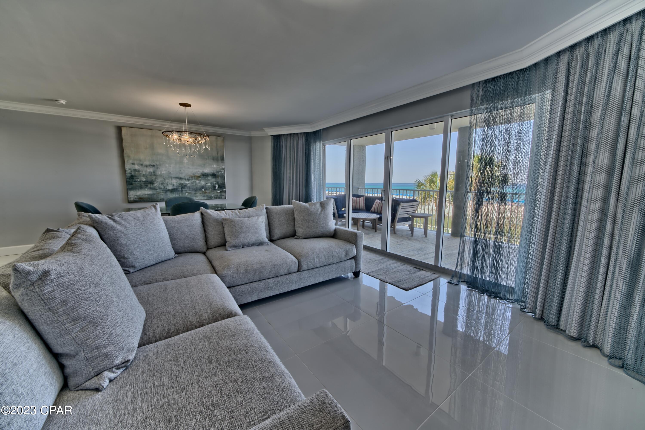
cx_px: 322
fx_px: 233
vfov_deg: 85.5
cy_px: 215
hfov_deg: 108.3
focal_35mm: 13
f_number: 19
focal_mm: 13
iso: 200
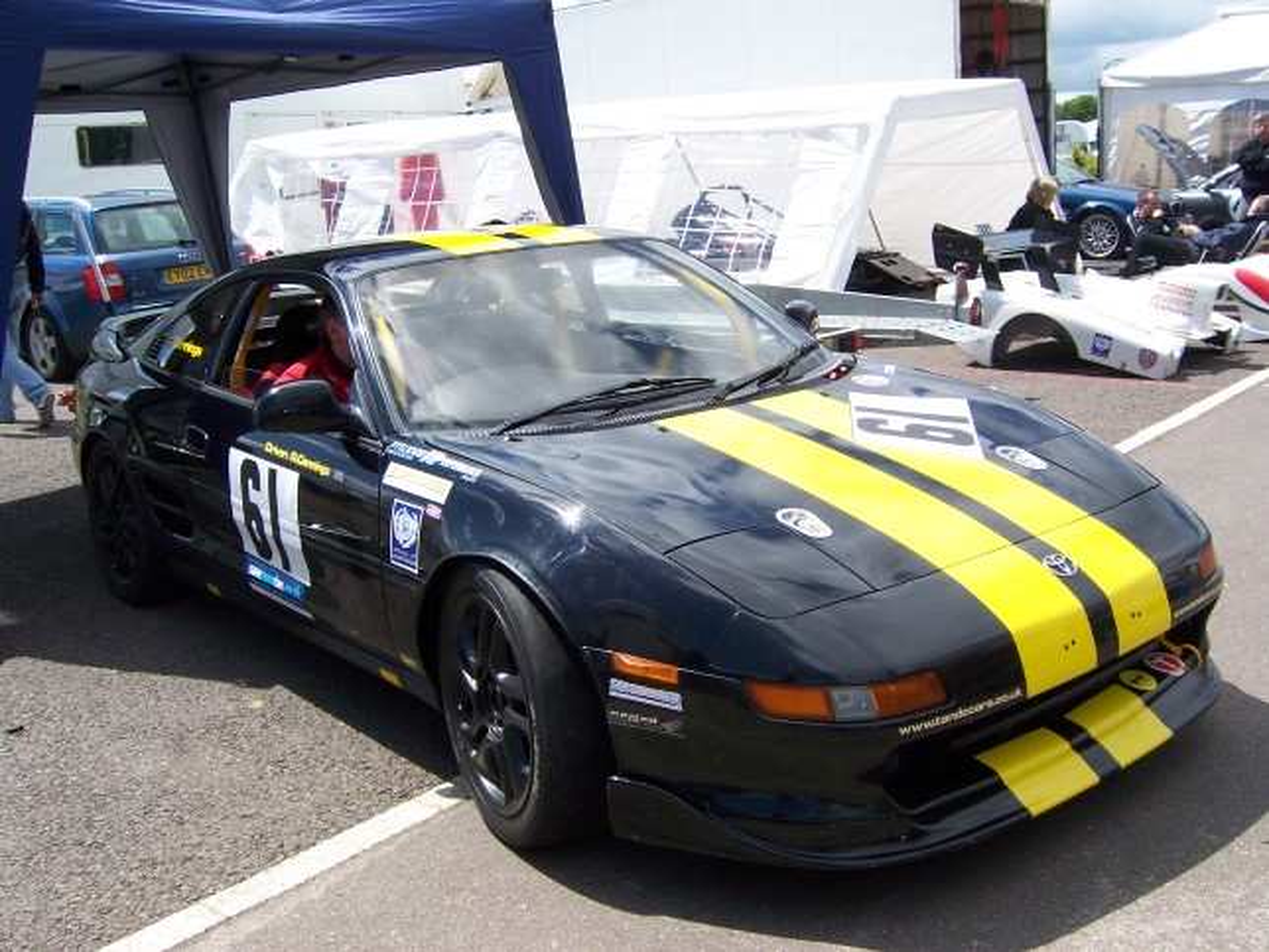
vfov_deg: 39.7
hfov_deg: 51.4
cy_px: 476
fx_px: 1320
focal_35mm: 36
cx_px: 634
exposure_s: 1/400
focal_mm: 6.2
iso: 80
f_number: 4.5
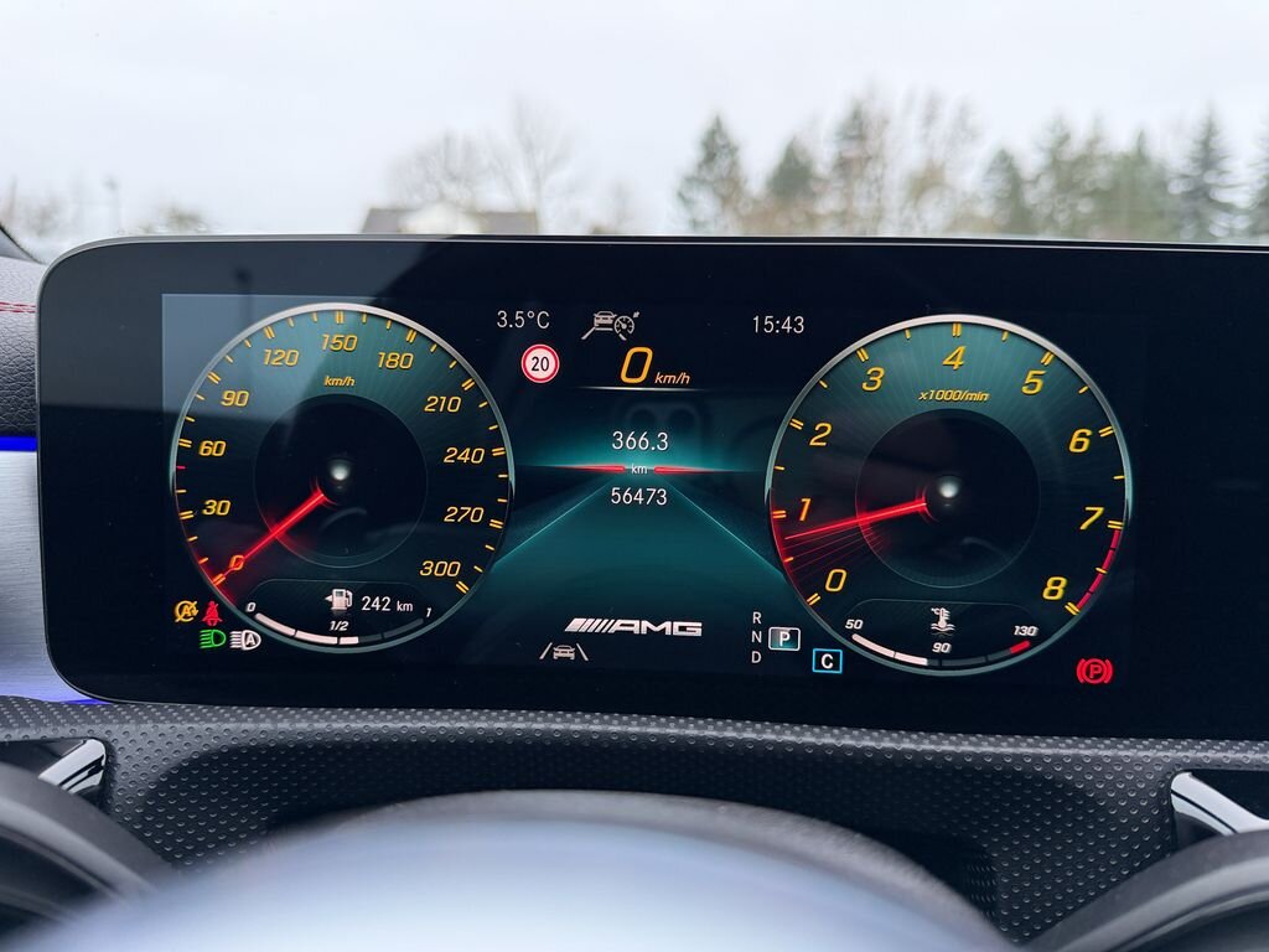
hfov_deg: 71.6
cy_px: 476
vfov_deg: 56.8
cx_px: 634
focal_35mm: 24
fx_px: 880
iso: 200
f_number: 1.78
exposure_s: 1/73
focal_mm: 6.76
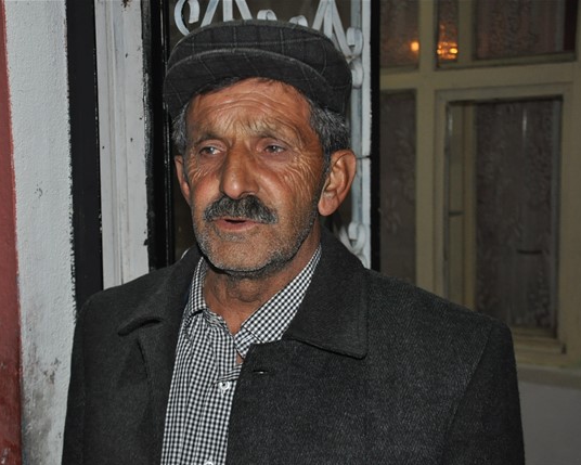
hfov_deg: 32.4
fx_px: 998
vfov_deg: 26.2
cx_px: 246
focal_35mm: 58
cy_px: 233
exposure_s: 1/60
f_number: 4.2
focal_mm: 34
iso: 1000
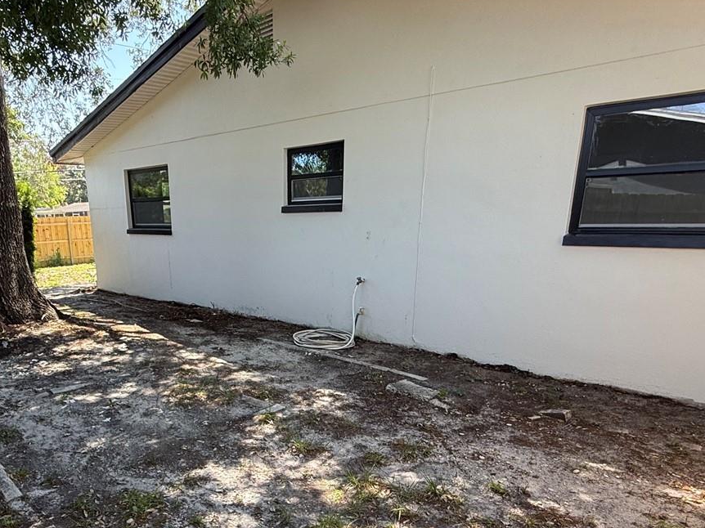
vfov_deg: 51.4
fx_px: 529
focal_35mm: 26
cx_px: 273
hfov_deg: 66.5
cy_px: 378
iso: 50
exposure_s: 1/170
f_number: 2.2
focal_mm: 2.22
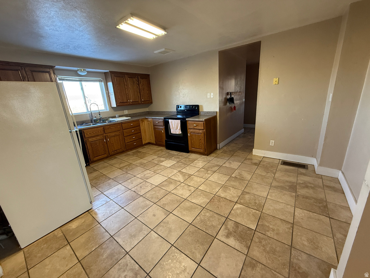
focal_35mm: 14
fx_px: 150
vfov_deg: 85.7
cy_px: 139
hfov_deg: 102.1
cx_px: 185
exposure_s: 1/60
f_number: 2.2
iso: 250
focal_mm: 2.22
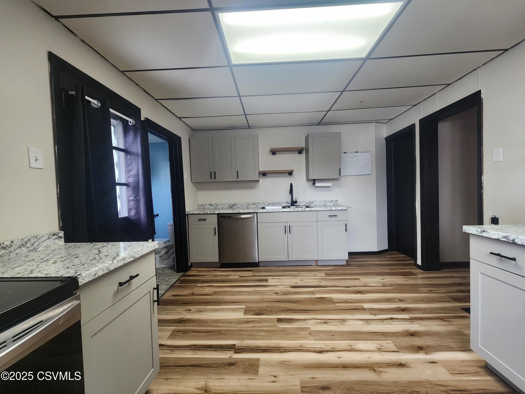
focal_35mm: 13
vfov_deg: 89.9
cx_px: 262
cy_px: 197
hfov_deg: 106.2
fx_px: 197
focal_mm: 2.2
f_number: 2.2
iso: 250
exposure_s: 1/60
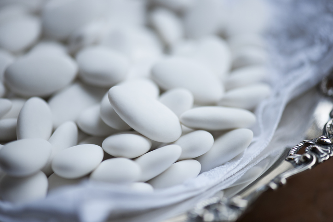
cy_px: 111
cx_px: 166
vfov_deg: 13.0
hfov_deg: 19.5
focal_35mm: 105
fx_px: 971
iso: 320
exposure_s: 1/640
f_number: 3.2
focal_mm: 105
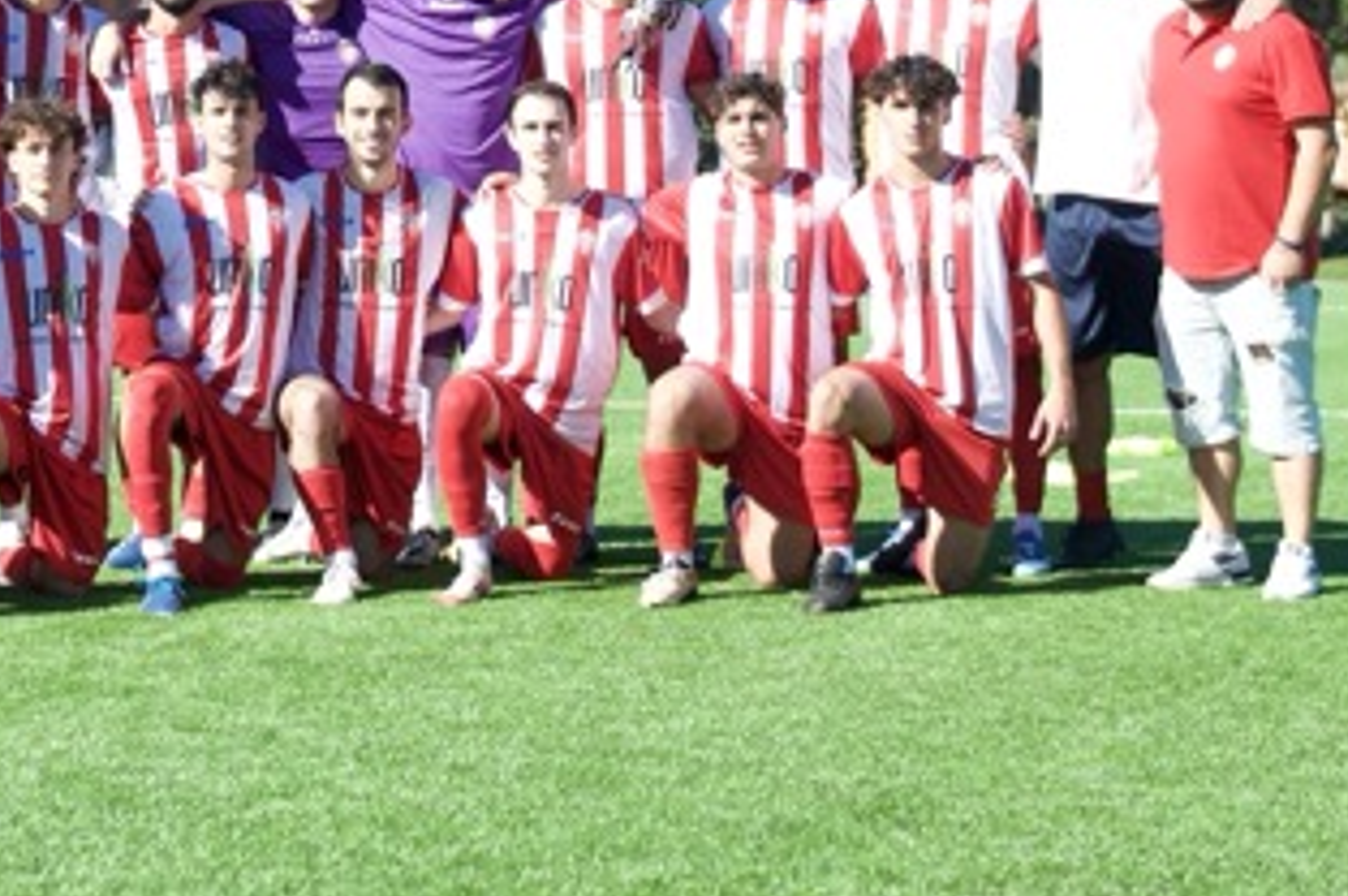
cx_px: 276
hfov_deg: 21.2
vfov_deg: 14.2
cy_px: 62
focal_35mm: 95
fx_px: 3554
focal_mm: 31
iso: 200
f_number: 2.8
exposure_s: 1/1600
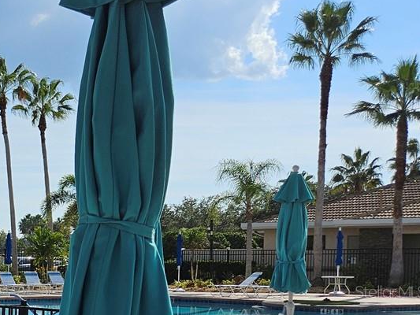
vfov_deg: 20.8
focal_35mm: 69
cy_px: 291
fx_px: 837
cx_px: -201
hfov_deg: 23.1
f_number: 1.8
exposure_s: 1/3913
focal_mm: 5.4
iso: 25
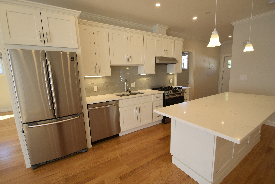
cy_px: 92
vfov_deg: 77.3
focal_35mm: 15
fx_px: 115
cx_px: 138
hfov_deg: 100.4
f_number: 5.6
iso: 400
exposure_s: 1/125
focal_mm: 10
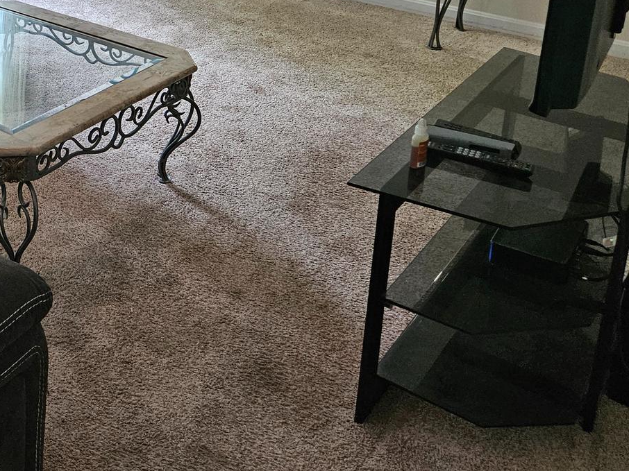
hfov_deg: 33.4
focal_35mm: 52
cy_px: -60
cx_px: -15
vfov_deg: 25.7
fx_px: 945
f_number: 1.8
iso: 250
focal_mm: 5.4
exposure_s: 1/120
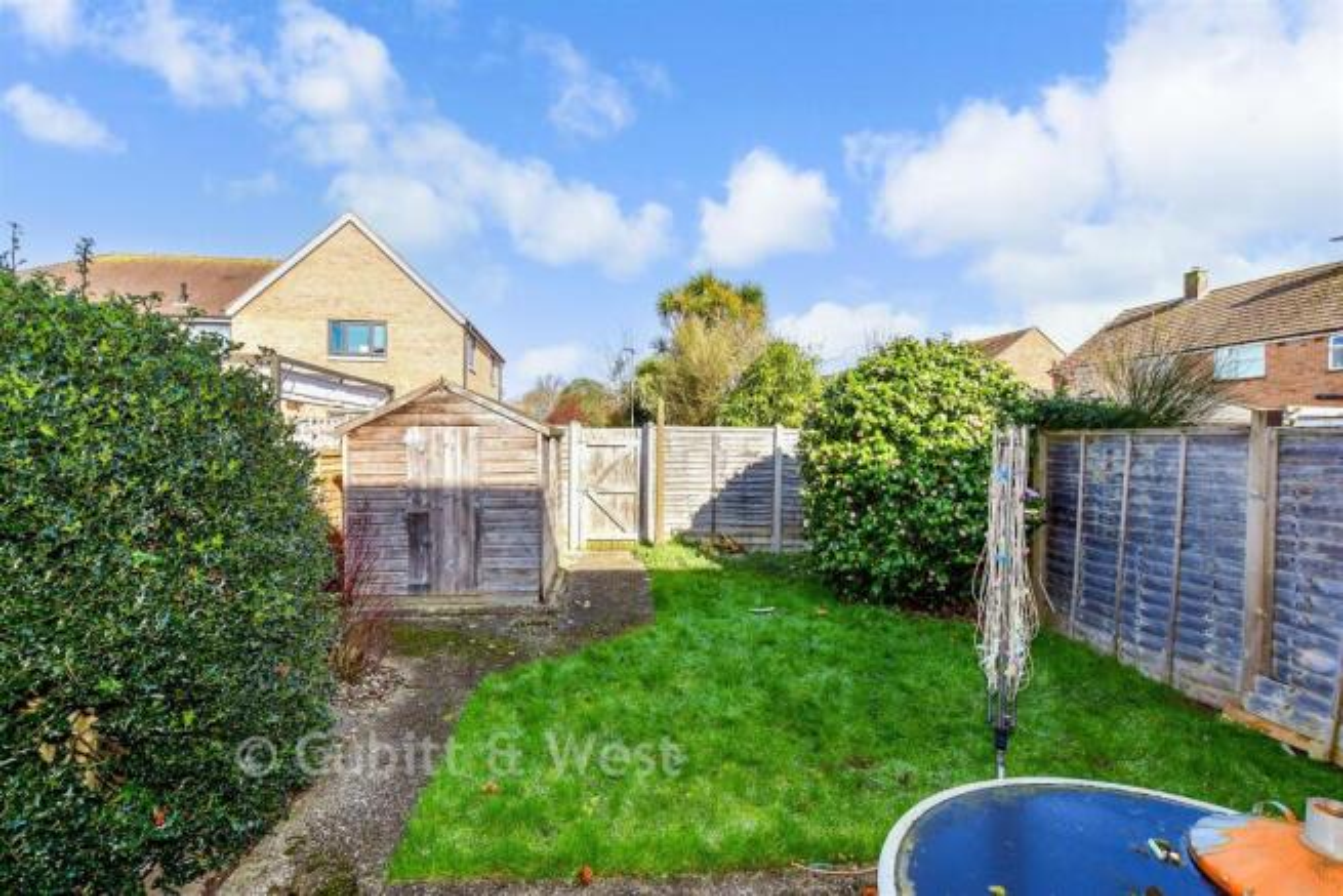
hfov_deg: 96.7
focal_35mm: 16
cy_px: 448
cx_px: 672
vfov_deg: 73.8
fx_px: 597
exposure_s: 1/250
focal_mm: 11
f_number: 8
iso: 400
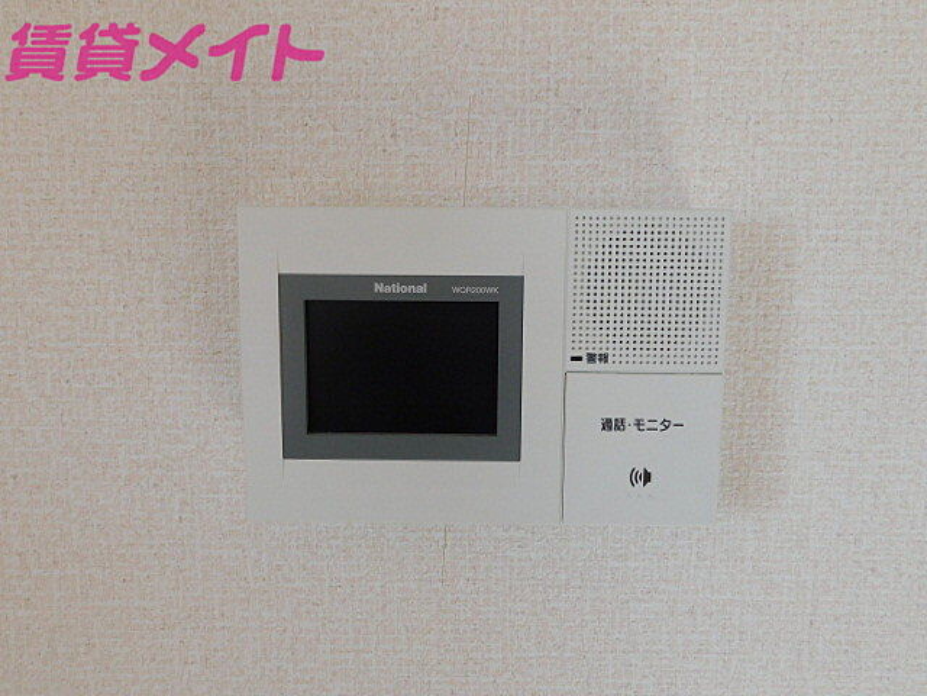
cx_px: 464
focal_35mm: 30
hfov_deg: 60.0
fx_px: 803
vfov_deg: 46.8
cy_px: 348
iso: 125
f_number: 3.2
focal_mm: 5.3
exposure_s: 1/100
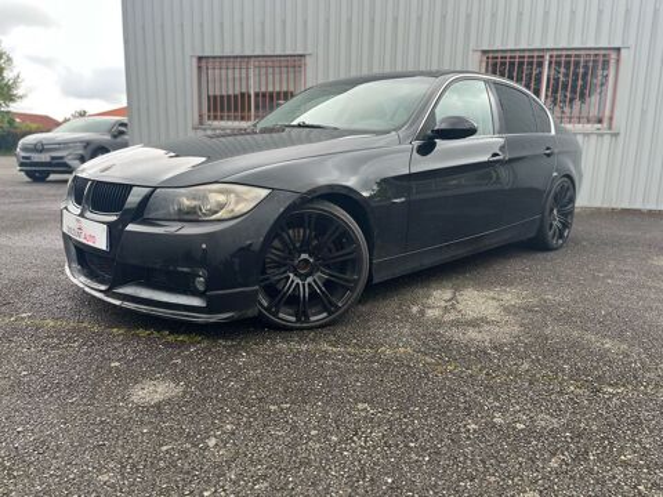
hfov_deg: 67.3
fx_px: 498
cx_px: 332
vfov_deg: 53.1
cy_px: 248
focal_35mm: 26
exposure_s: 1/354
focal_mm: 5.1
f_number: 1.6
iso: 50
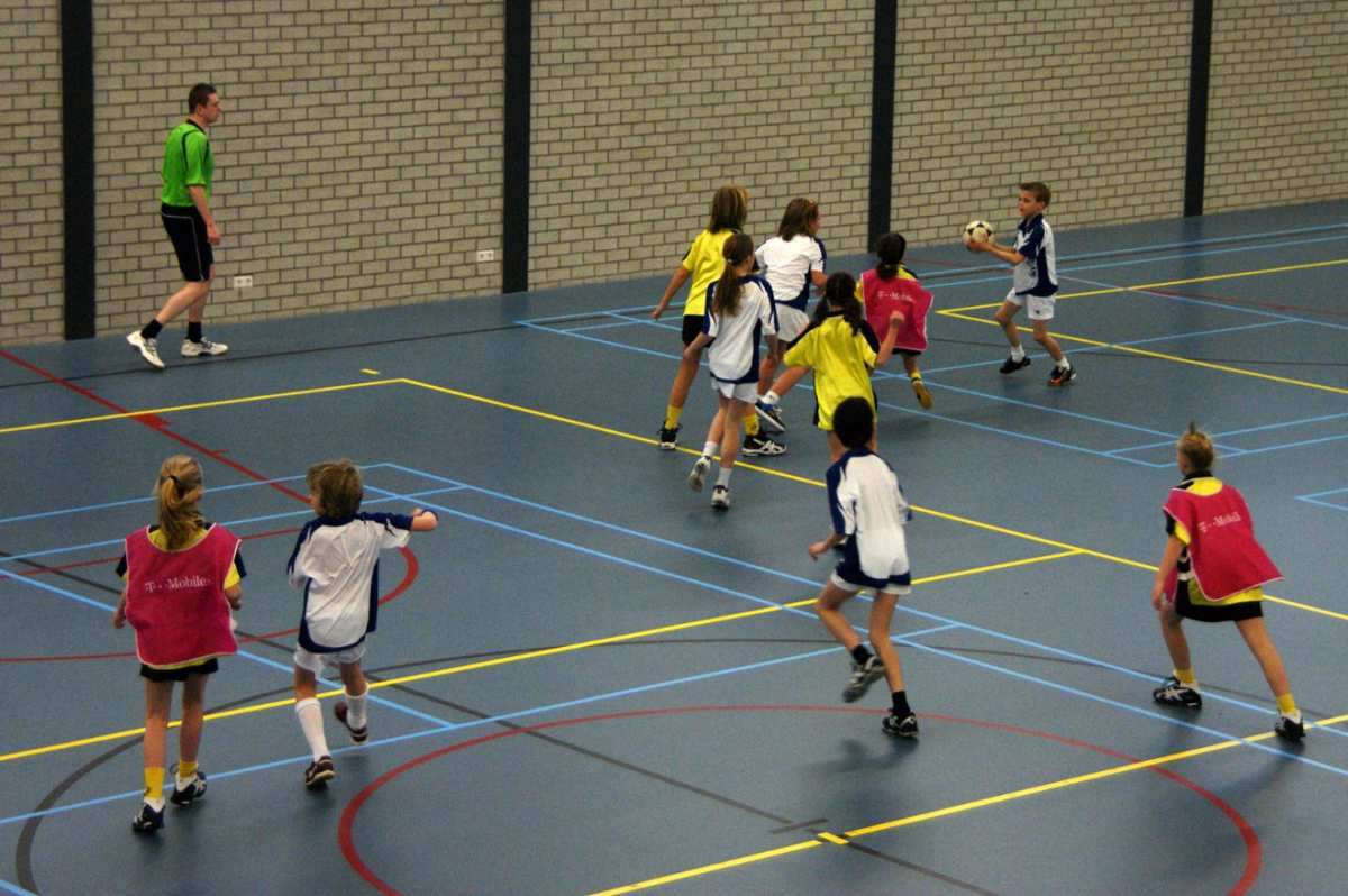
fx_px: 3087
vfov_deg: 16.5
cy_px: 448
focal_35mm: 82
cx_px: 674
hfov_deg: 24.6
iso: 800
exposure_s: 1/160
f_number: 5
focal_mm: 55
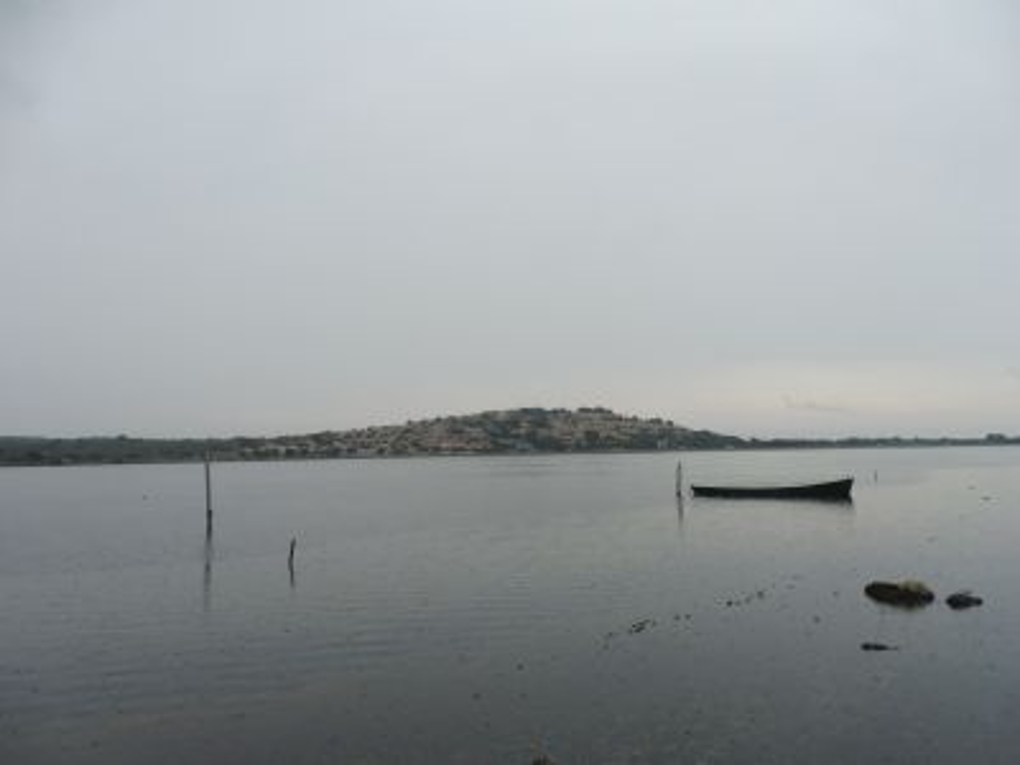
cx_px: 510
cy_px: 382
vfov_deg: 56.8
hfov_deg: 71.6
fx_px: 707
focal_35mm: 24
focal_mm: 4.3
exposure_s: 1/400
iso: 100
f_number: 4
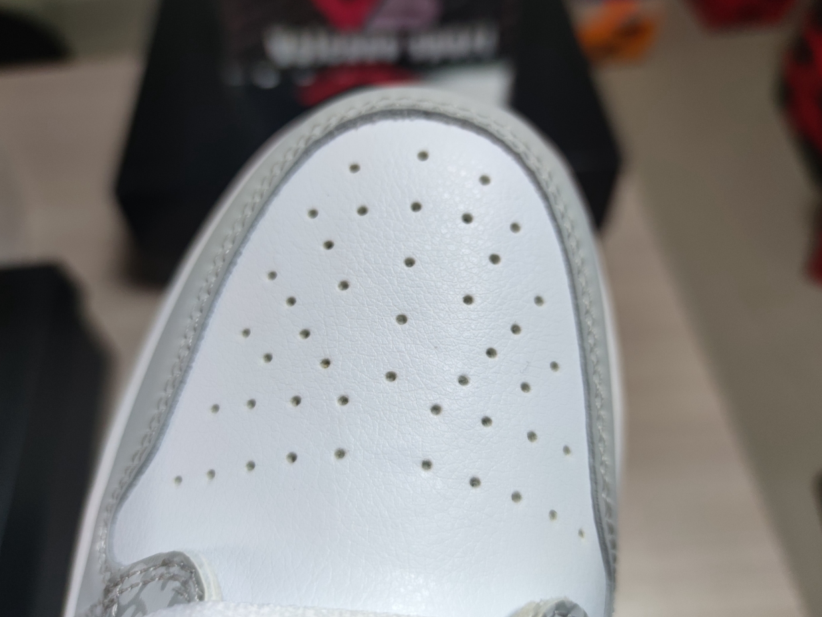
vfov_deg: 54.9
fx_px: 594
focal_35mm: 25
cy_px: 303
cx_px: 405
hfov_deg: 69.4
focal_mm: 6.72
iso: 241
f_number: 1.69
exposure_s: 1/120
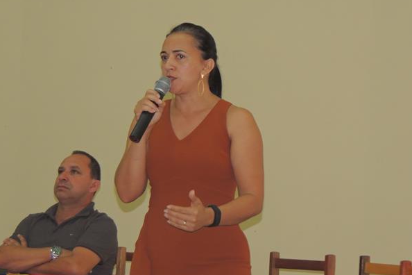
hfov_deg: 16.3
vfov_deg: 10.9
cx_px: 206
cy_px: 147
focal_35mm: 126
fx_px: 1442
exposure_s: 1/60
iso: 640
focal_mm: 21.4
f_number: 4.2
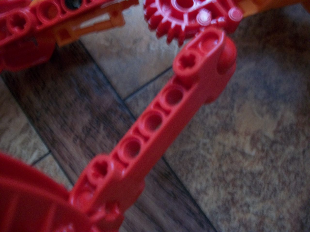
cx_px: 155
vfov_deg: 40.7
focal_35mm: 35
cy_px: 116
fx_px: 313
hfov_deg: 52.6
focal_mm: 6.3
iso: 250
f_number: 3.1
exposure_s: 1/8
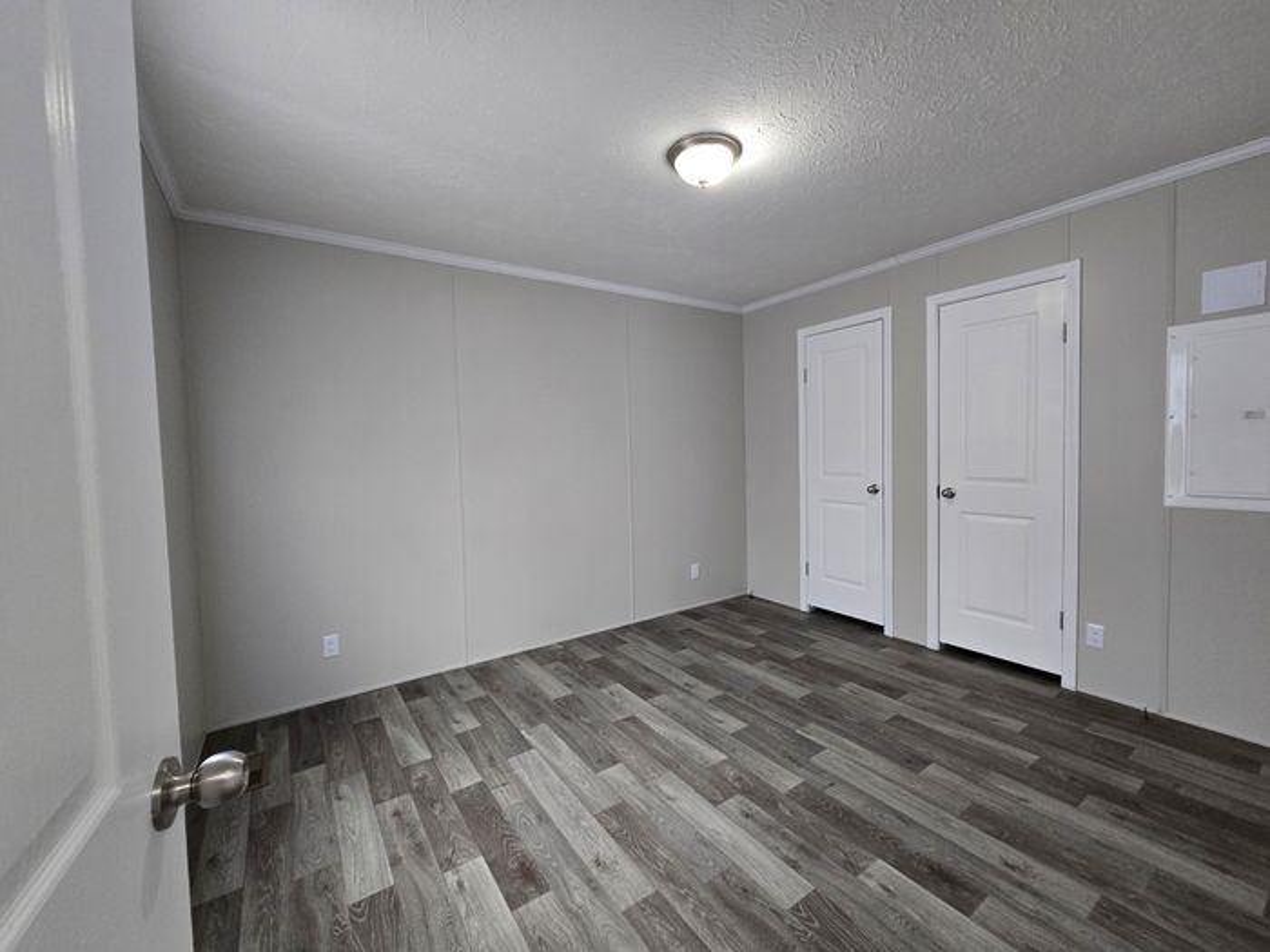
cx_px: 635
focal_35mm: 13
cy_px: 476
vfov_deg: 89.9
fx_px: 477
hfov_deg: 106.2
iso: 320
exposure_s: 1/60
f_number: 2.2
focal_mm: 2.2
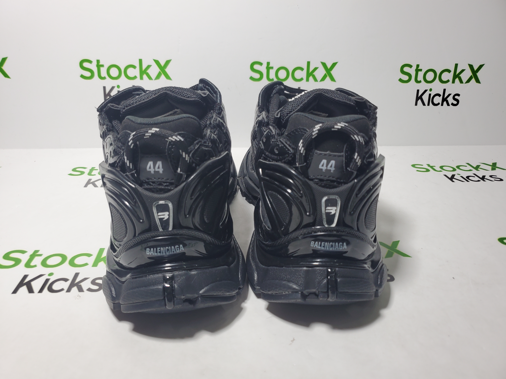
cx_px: 253
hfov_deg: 67.3
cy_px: 190
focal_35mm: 26
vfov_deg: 53.1
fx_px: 380
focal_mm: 4.3
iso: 50
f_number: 1.5
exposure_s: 1/344
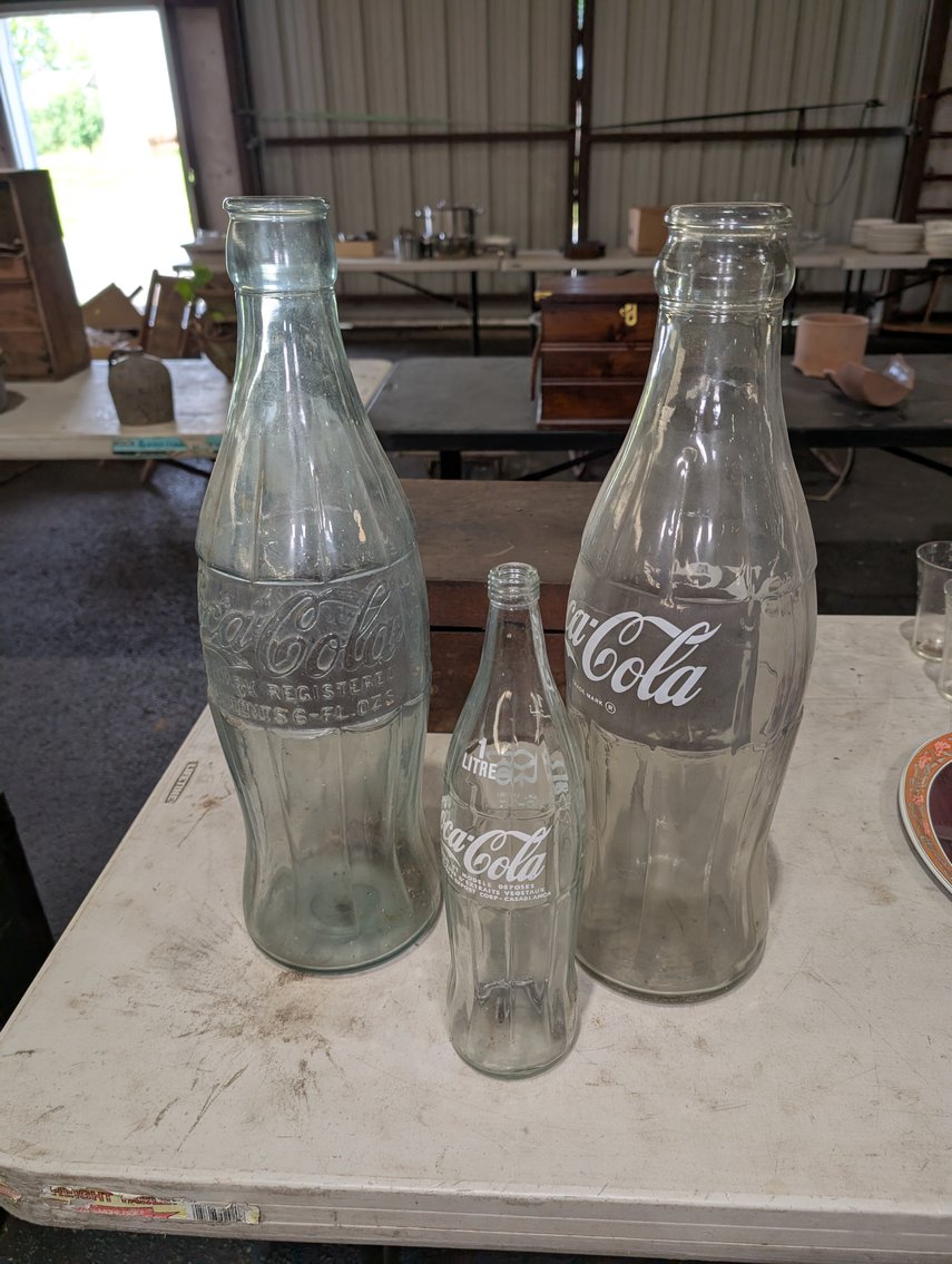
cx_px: 476
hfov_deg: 57.0
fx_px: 878
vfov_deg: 71.5
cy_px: 632
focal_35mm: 24
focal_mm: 6.9
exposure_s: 1/106
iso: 47
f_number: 1.68
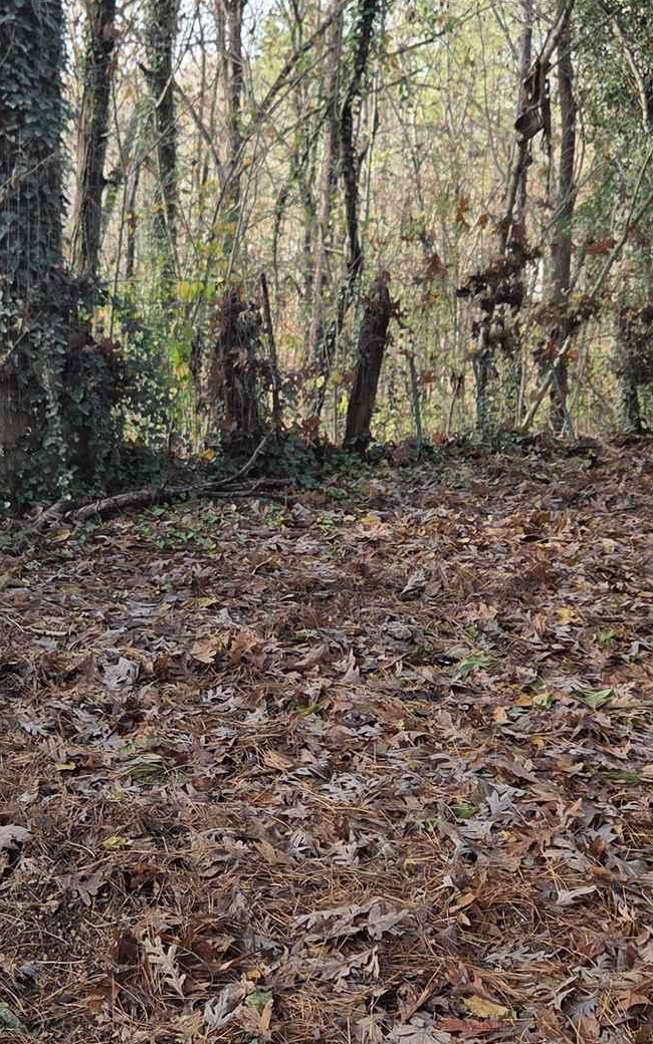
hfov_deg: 23.7
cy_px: 480
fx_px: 1538
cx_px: 160
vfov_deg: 37.5
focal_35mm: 54
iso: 80
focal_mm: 5.4
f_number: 1.8
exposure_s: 1/876
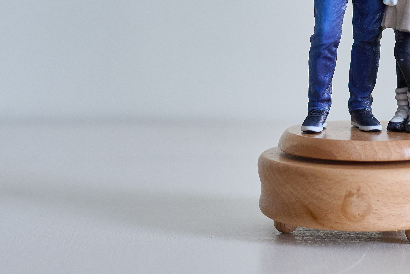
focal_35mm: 125
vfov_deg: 10.8
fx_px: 1424
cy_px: -19
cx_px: 353
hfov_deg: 16.2
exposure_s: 1/400
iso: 400
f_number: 2.8
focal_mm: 50
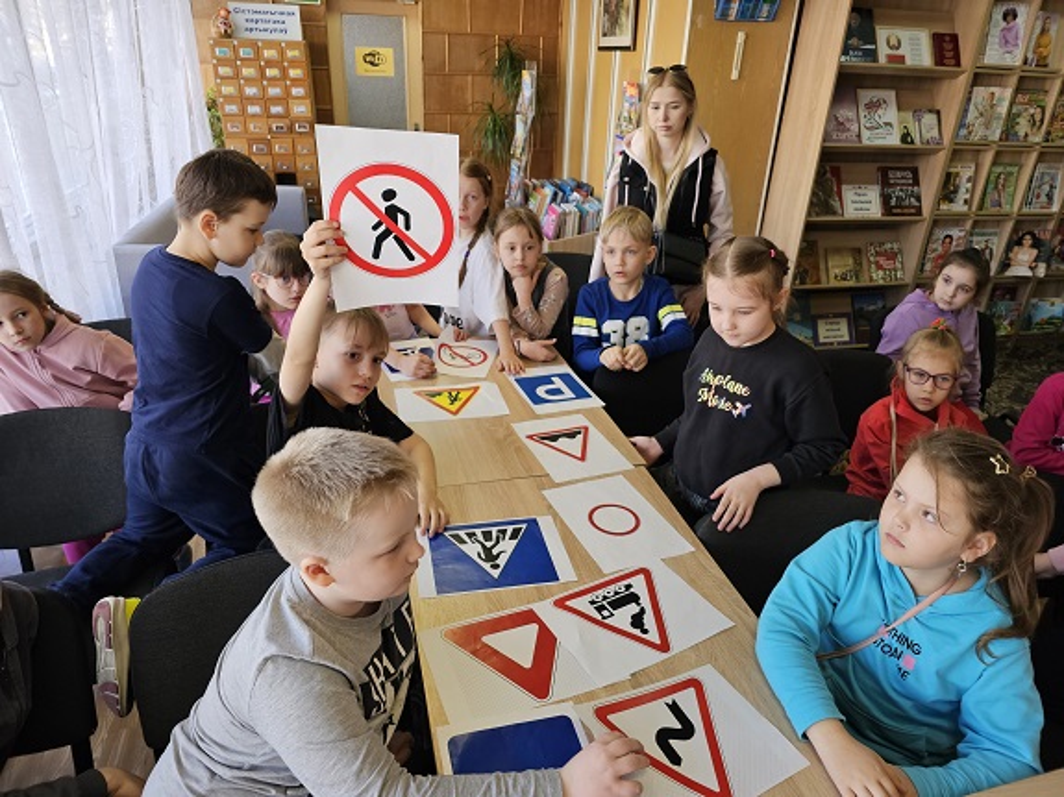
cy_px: 398
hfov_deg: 73.9
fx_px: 707
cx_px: 532
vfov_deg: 58.9
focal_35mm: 23
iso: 160
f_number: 1.7
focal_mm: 6.3
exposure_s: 1/190
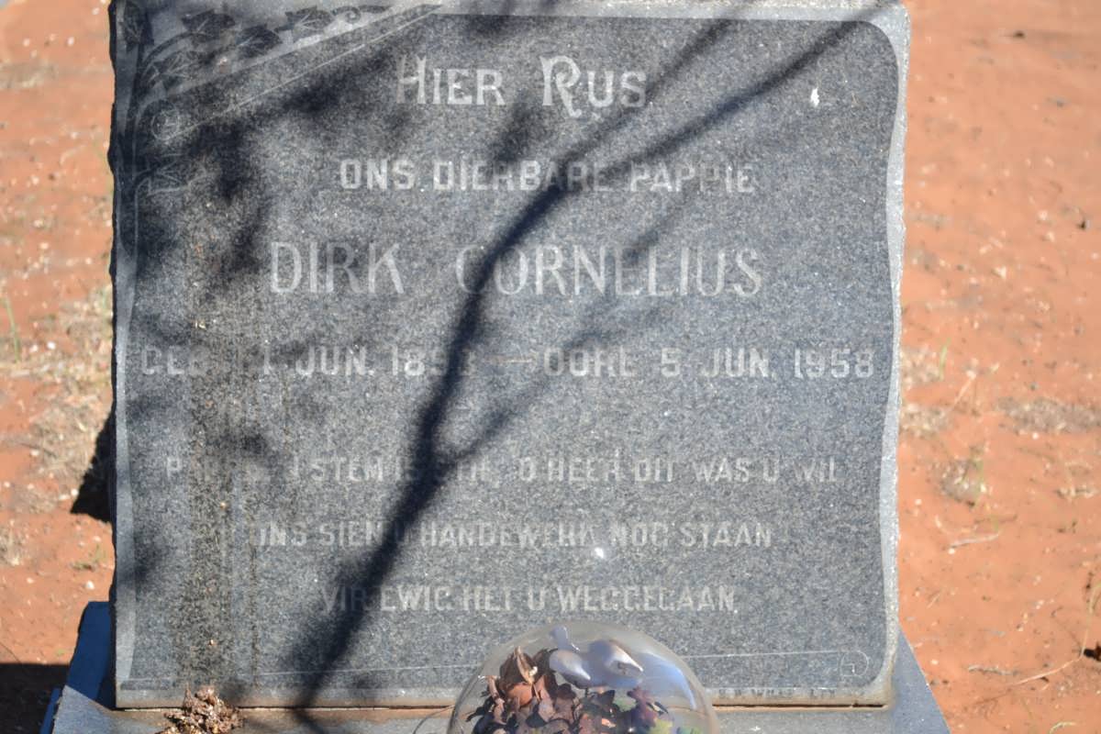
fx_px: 2523
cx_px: 550
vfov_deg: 16.6
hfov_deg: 24.6
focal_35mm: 82
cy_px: 367
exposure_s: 1/125
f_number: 5.6
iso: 250
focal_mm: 55
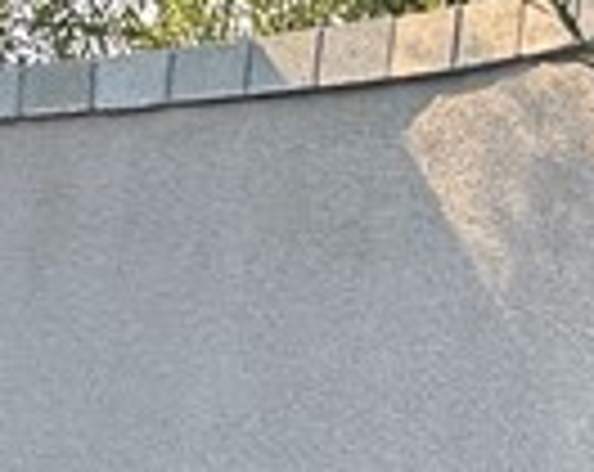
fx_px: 3192
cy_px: 841
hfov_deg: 8.1
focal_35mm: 182
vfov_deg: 8.2
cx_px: -1476
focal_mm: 6.86
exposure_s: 1/450
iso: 80
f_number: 1.78
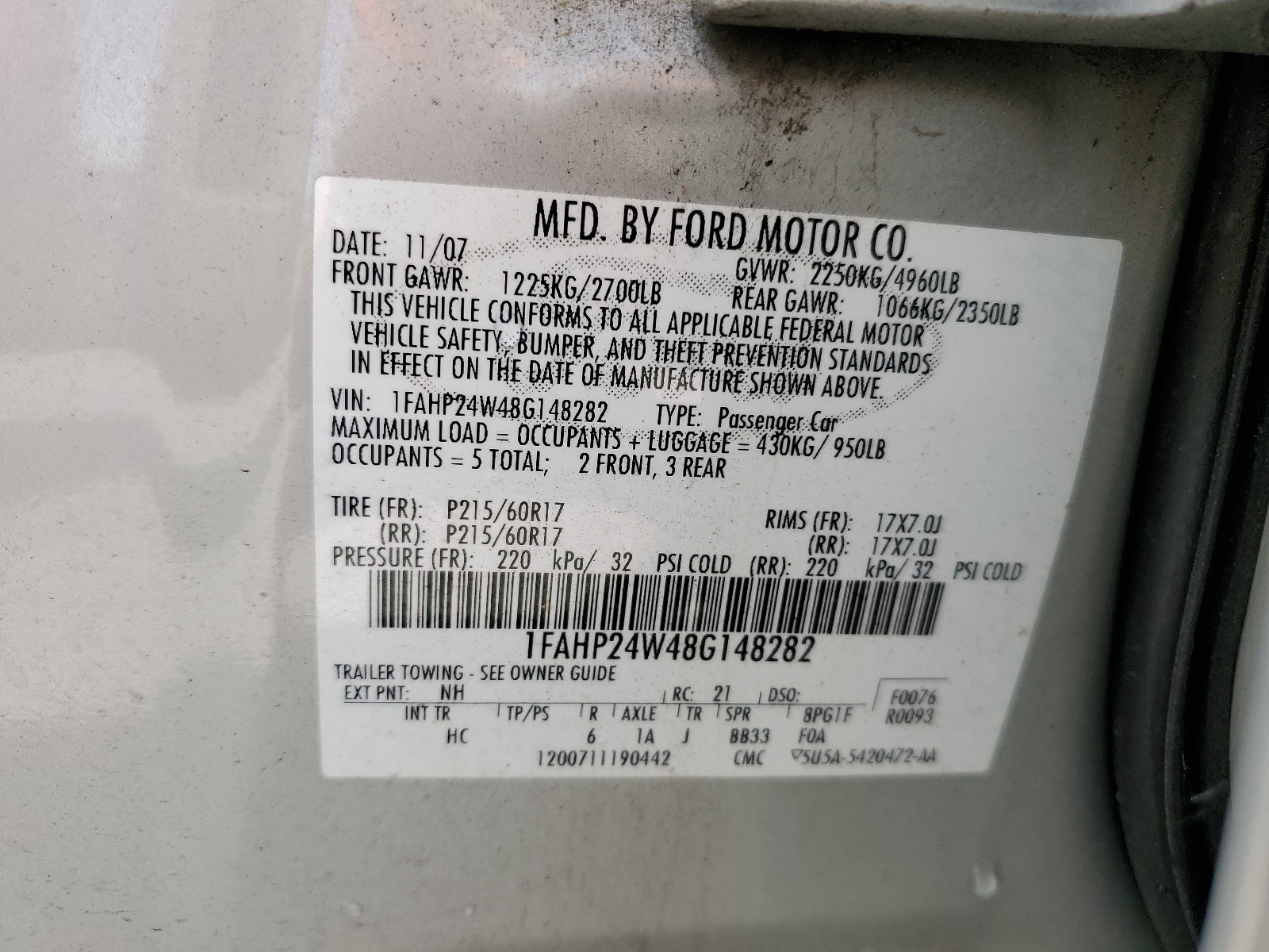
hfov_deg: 67.3
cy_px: 476
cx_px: 634
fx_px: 953
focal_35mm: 26
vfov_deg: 53.1
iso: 50
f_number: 1.5
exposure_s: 1/556
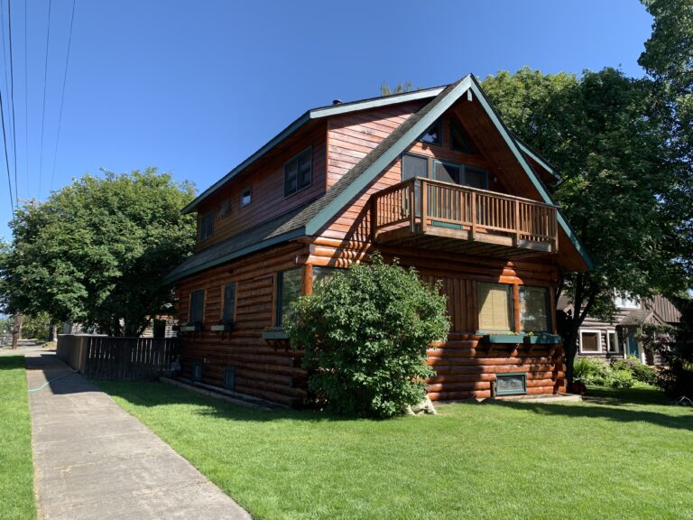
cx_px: 346
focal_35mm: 26
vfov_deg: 53.1
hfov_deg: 67.3
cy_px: 260
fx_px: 521
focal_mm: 4.25
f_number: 1.8
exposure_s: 1/822
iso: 25
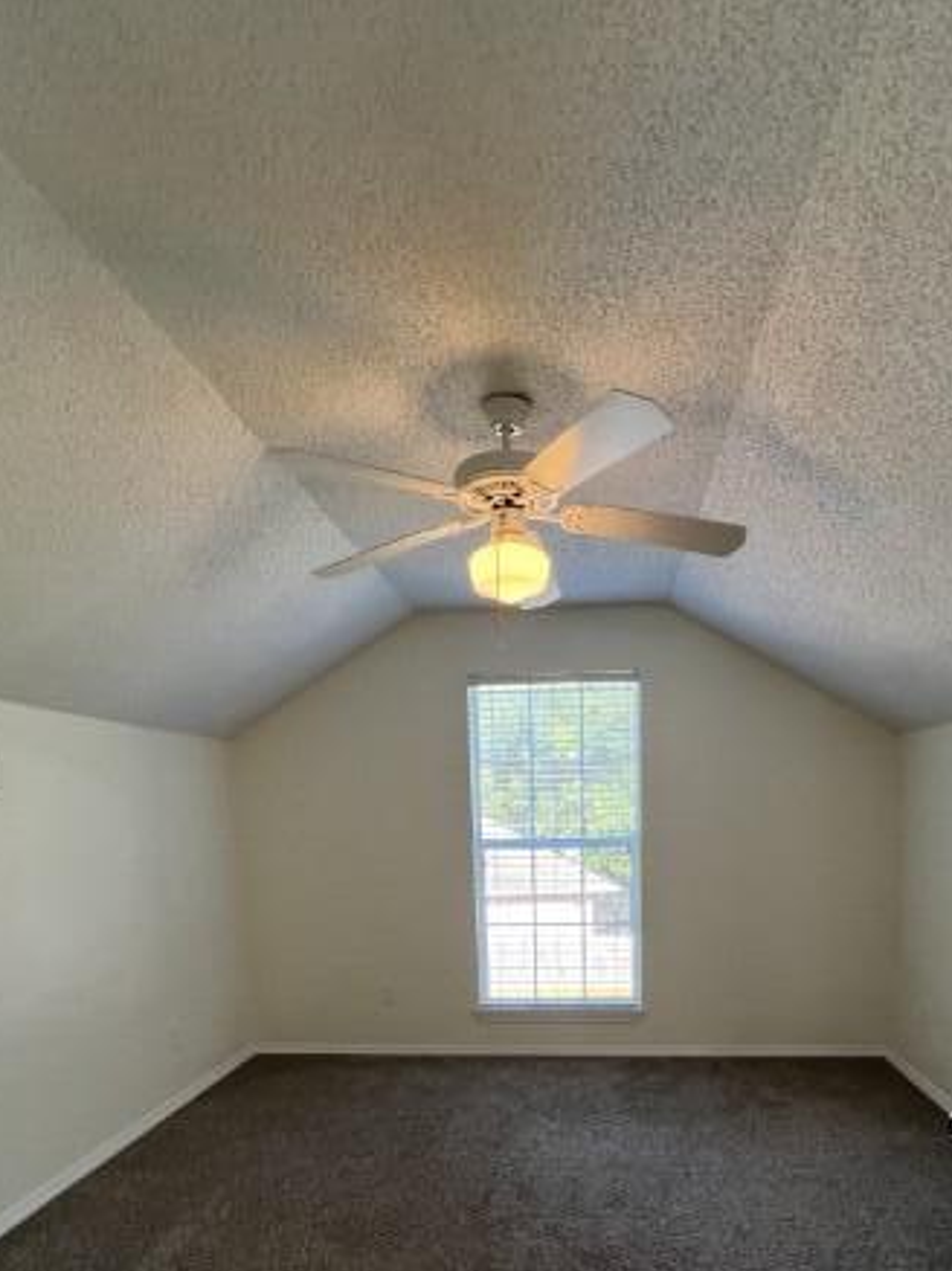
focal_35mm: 19
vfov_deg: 79.5
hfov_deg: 68.4
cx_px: 537
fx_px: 697
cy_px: 923
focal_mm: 1.57
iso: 125
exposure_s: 1/120
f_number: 1.8
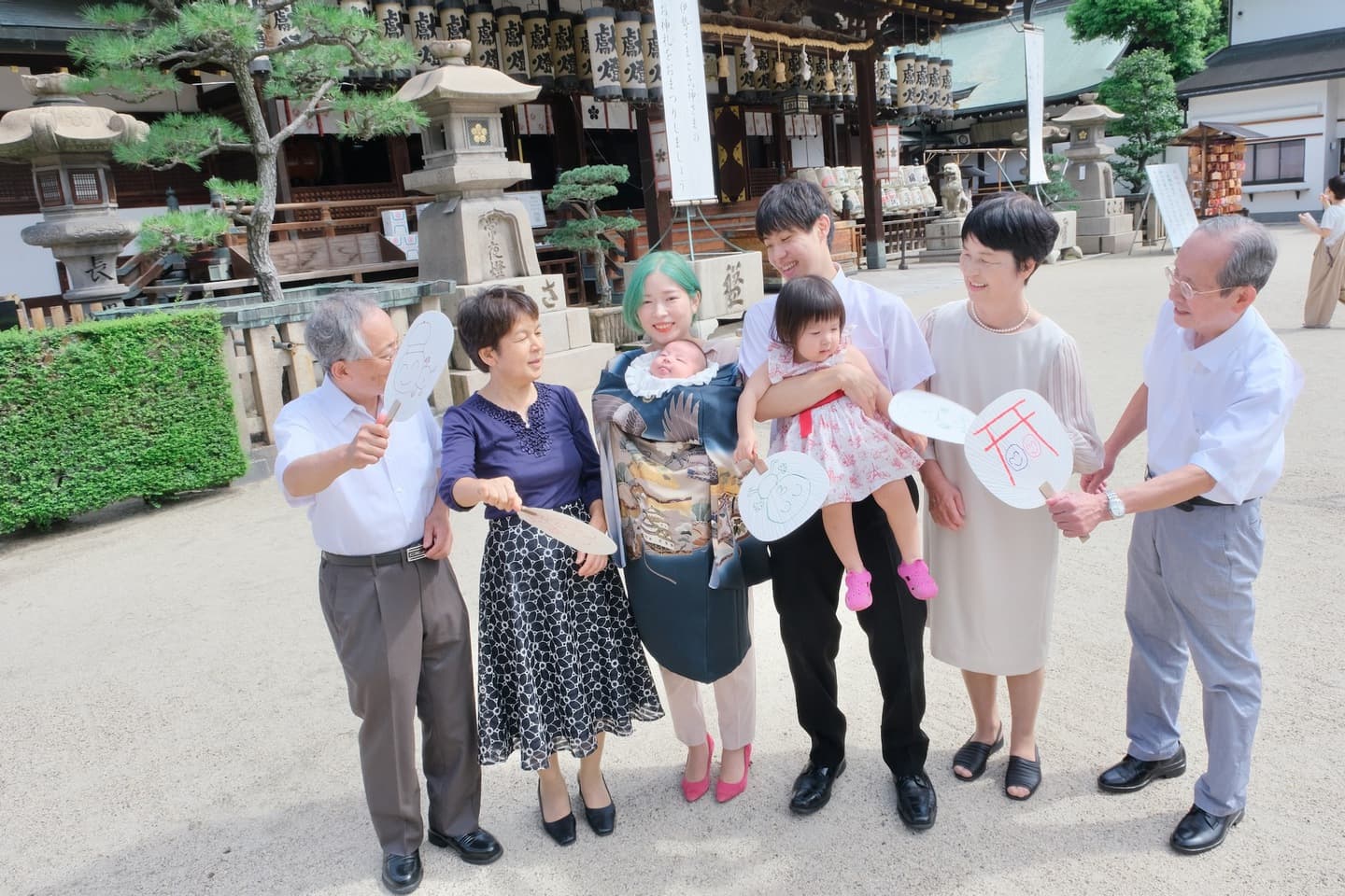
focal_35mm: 25
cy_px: 448
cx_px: 672
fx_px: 934
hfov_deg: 71.5
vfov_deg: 51.3
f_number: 13
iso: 800
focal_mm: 16.5
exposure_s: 1/200
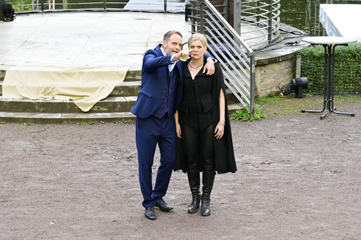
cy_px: 120
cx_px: 180
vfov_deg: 19.4
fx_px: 701
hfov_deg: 28.9
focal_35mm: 70
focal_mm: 70
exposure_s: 1/125
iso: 800
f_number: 8
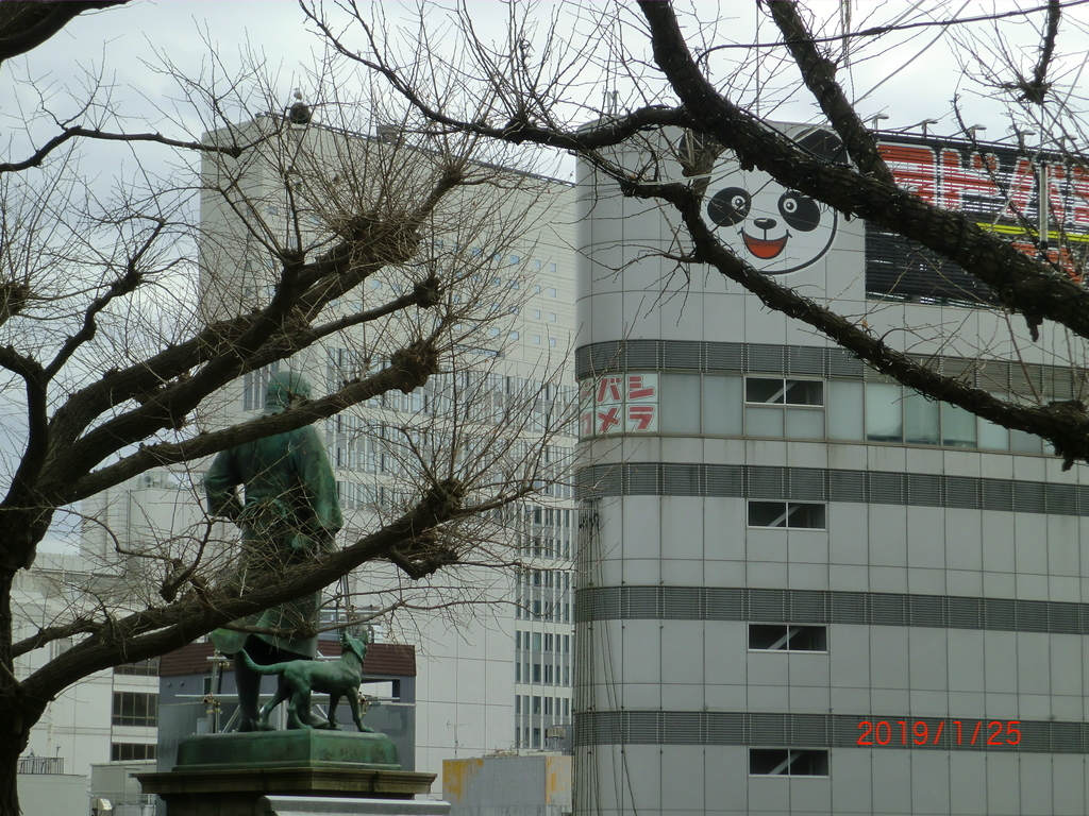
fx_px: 2768
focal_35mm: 88
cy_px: 408
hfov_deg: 22.3
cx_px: 544
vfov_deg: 16.8
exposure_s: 1/320
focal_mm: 15.81
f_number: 5.4
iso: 64
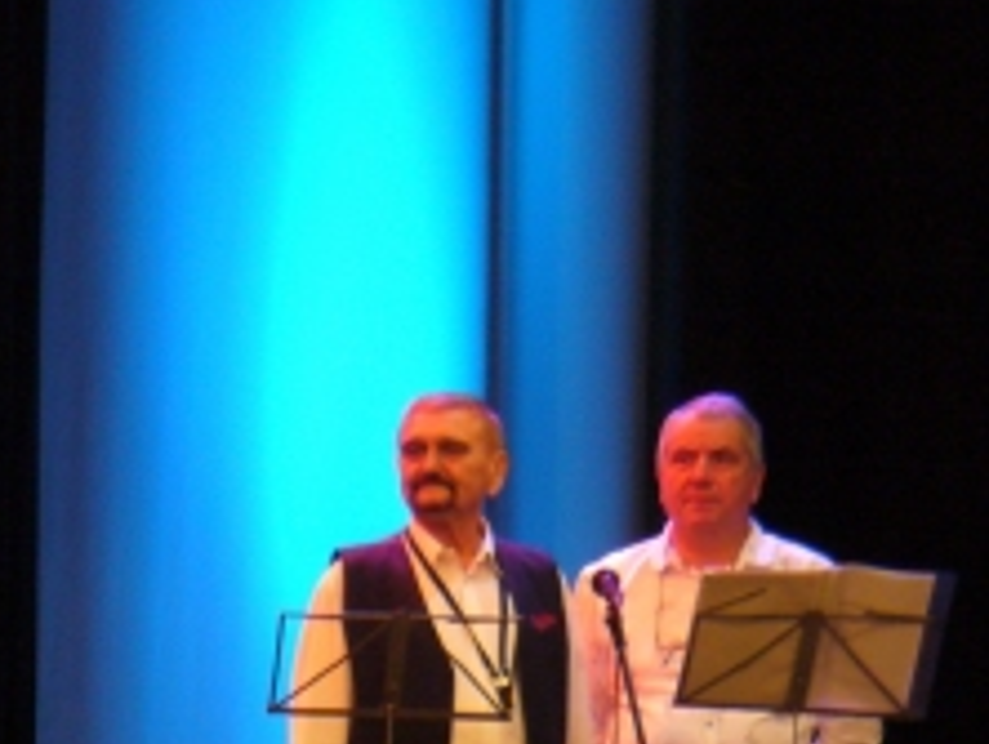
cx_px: 85
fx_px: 12871
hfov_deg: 4.4
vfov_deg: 3.3
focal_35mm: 450
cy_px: 521
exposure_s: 1/10
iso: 200
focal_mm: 36.6
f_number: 4.5
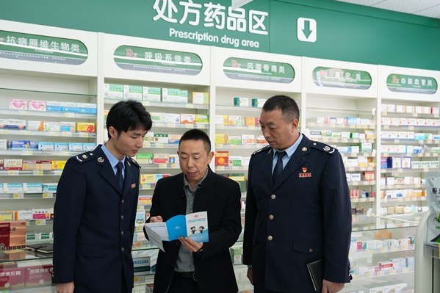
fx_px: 464
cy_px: 153
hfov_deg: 50.7
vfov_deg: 35.0
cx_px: 209
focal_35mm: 38
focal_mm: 35
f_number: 4
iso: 800
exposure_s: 1/125
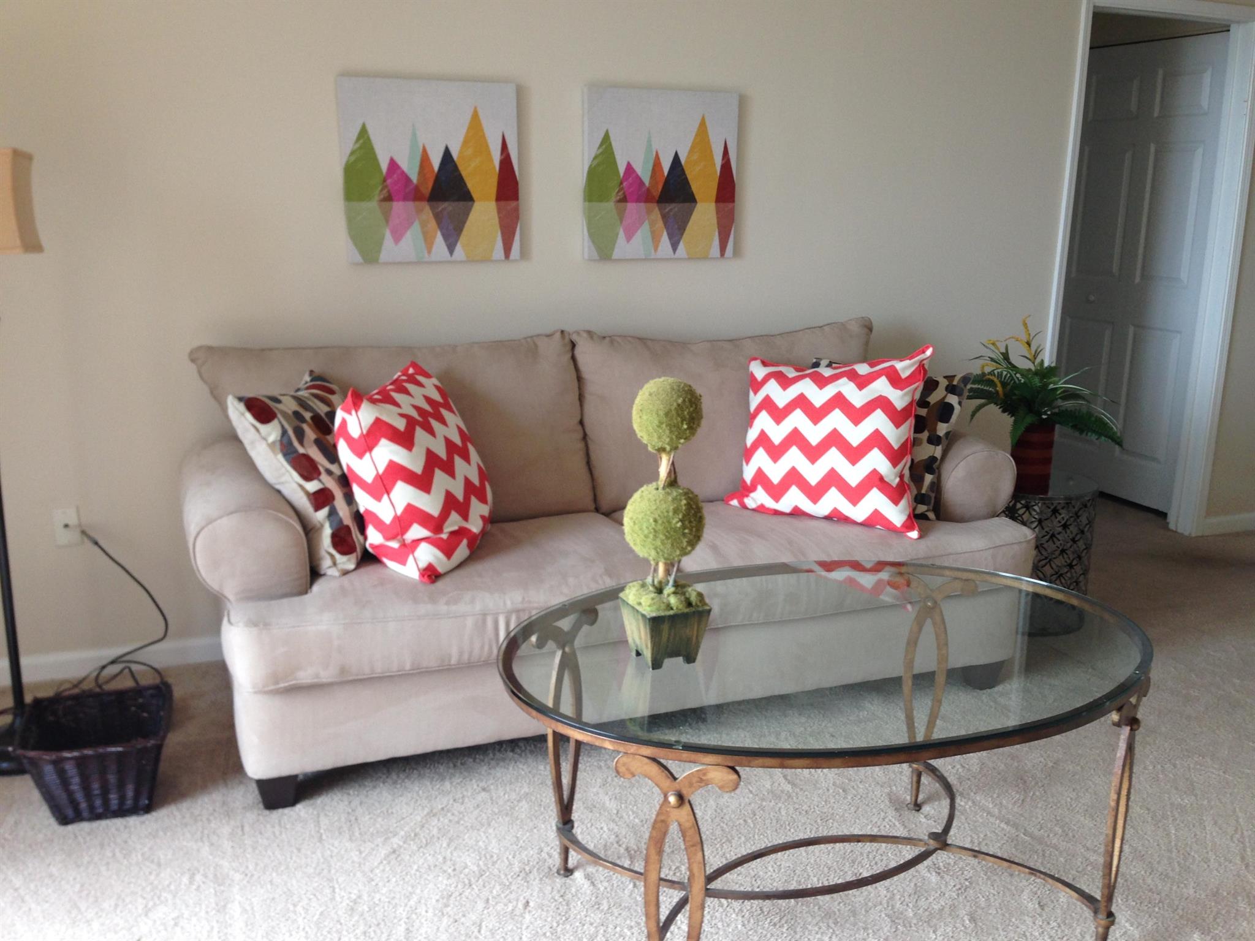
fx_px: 1196
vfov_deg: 42.9
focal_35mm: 33
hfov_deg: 55.4
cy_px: 470
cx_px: 628
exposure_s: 1/60
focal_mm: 4.12
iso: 64
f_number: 2.4
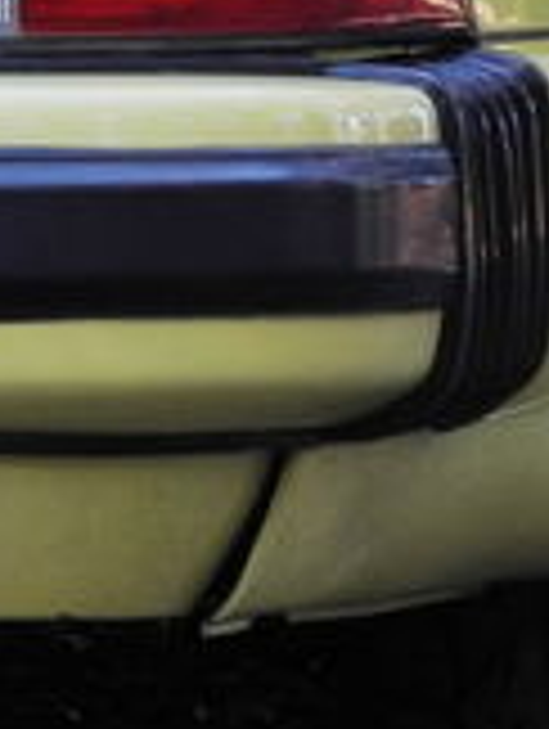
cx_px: -310
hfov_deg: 3.0
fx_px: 10482
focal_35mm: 497
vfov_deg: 4.0
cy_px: -500
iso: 100
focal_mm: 22.5
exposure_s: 1/56
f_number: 4.5
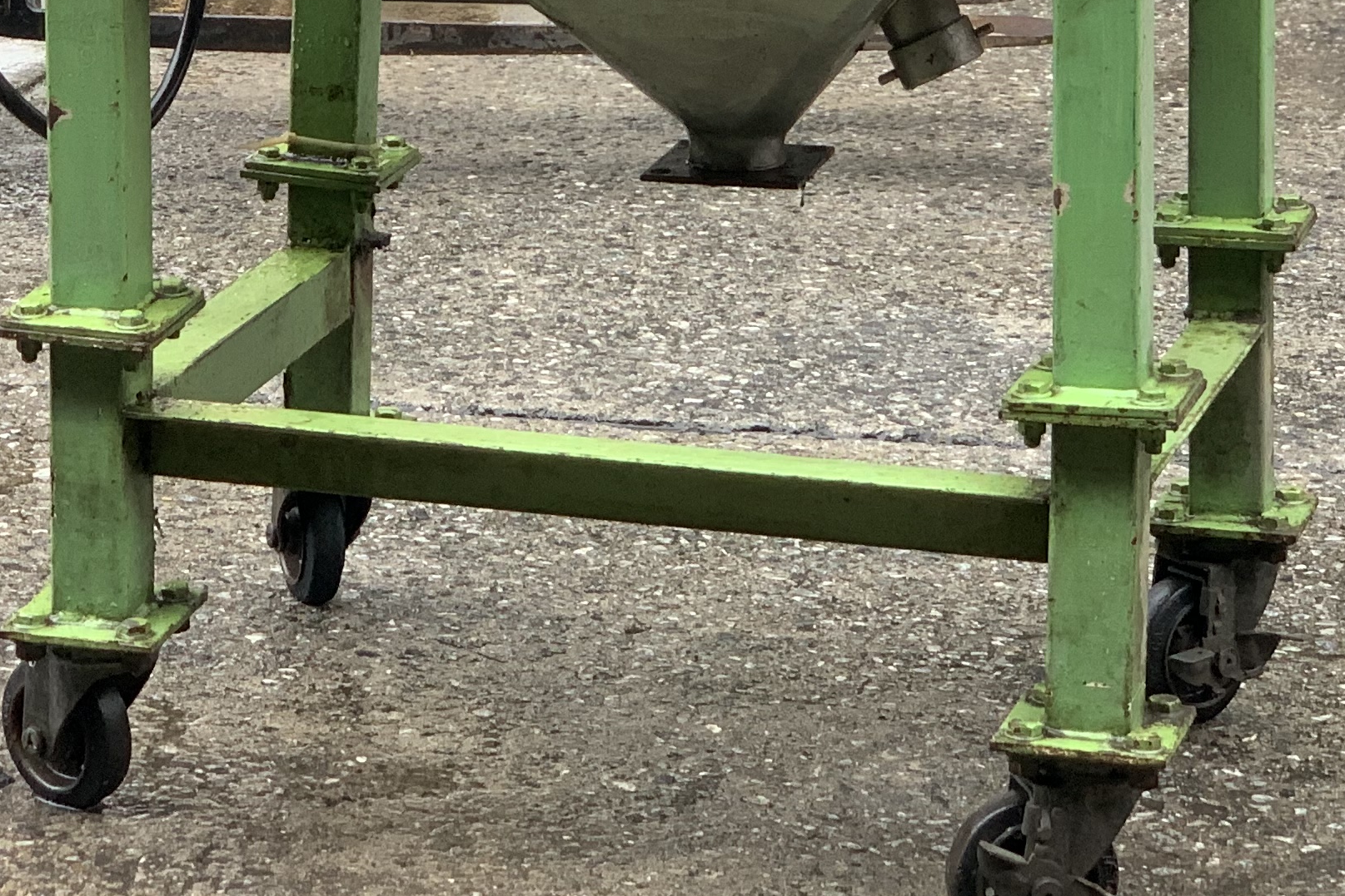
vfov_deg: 10.0
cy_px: -219
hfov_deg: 15.2
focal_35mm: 135
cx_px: 478
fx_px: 5044
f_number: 2.4
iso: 64
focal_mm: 6
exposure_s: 1/122
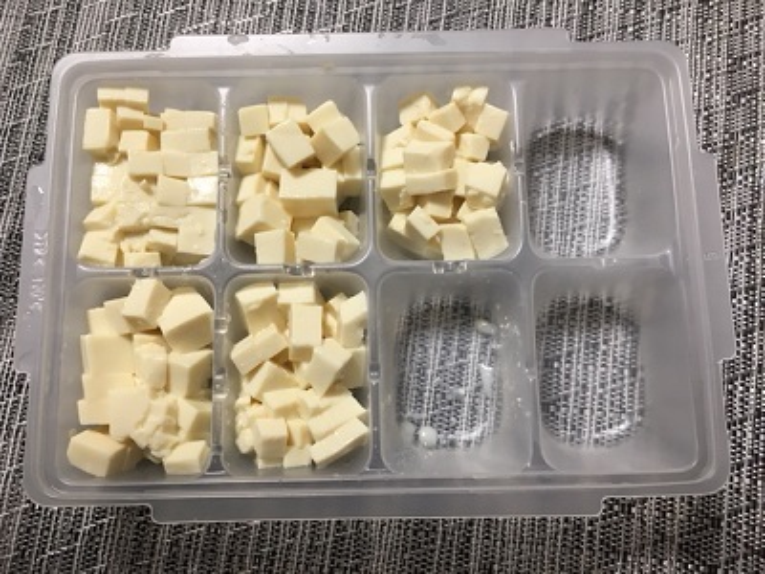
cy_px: 287
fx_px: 641
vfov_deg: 48.2
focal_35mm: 29
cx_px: 382
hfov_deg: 61.7
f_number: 2.2
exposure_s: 1/30
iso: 64
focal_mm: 4.15
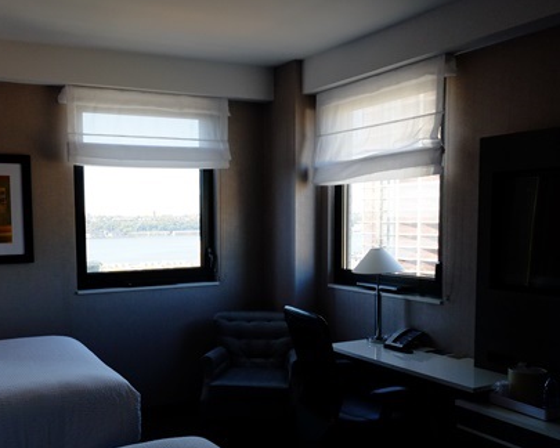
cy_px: 272
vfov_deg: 42.0
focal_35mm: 35
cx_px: 217
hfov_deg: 51.1
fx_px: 580
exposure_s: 1/170
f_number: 5.6
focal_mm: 14
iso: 800
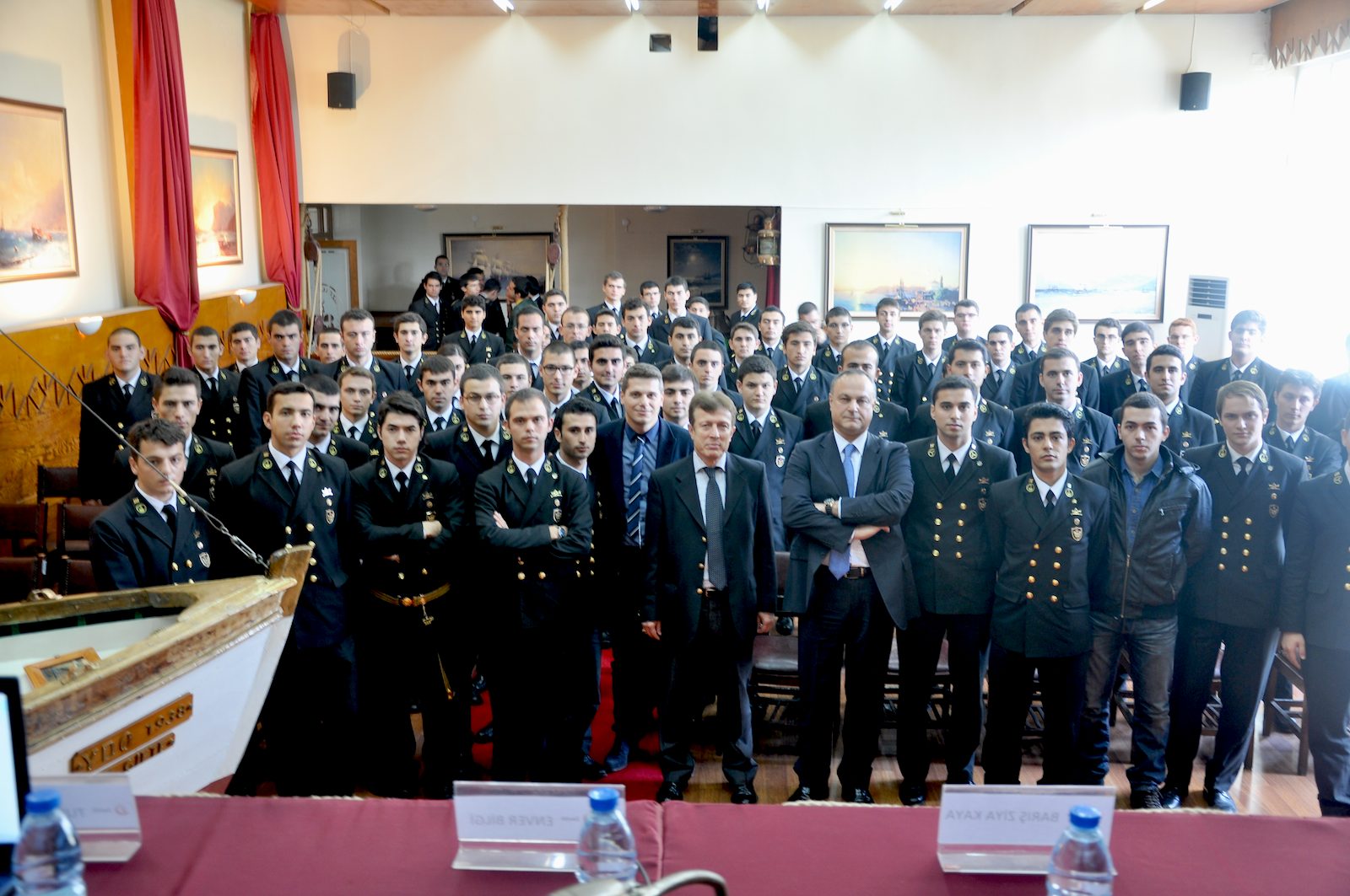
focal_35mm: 38
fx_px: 1405
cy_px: 448
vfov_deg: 35.4
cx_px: 675
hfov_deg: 51.3
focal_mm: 25
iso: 200
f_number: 4
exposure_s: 1/4
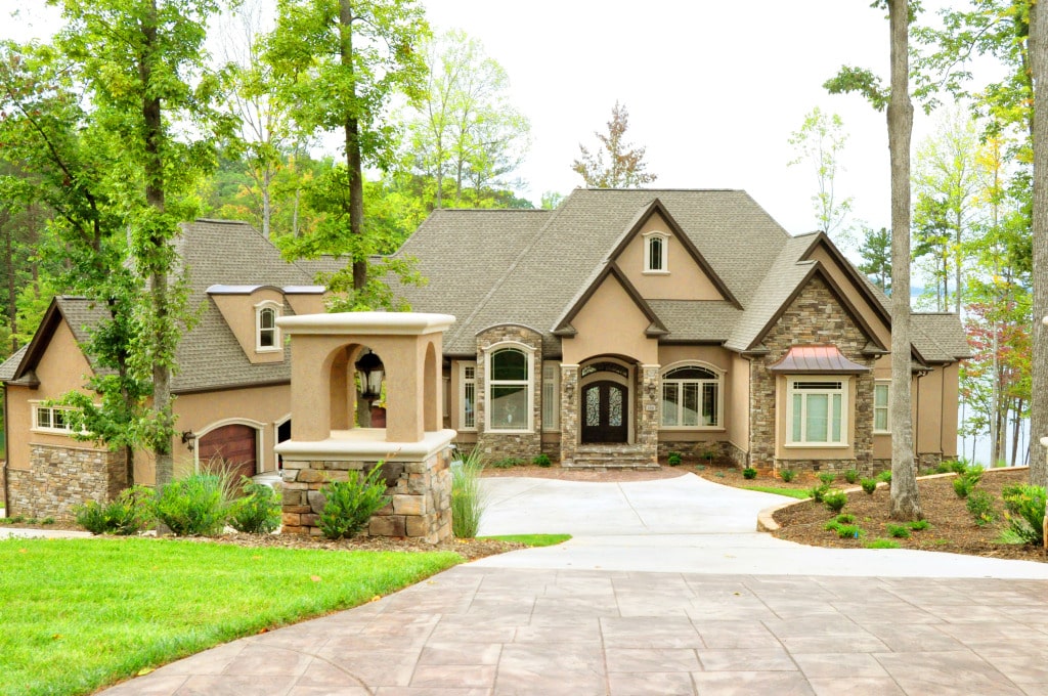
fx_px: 1221
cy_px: 348
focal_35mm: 42
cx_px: 524
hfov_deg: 46.5
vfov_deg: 31.8
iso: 3200
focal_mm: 28
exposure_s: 1/1000
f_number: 10
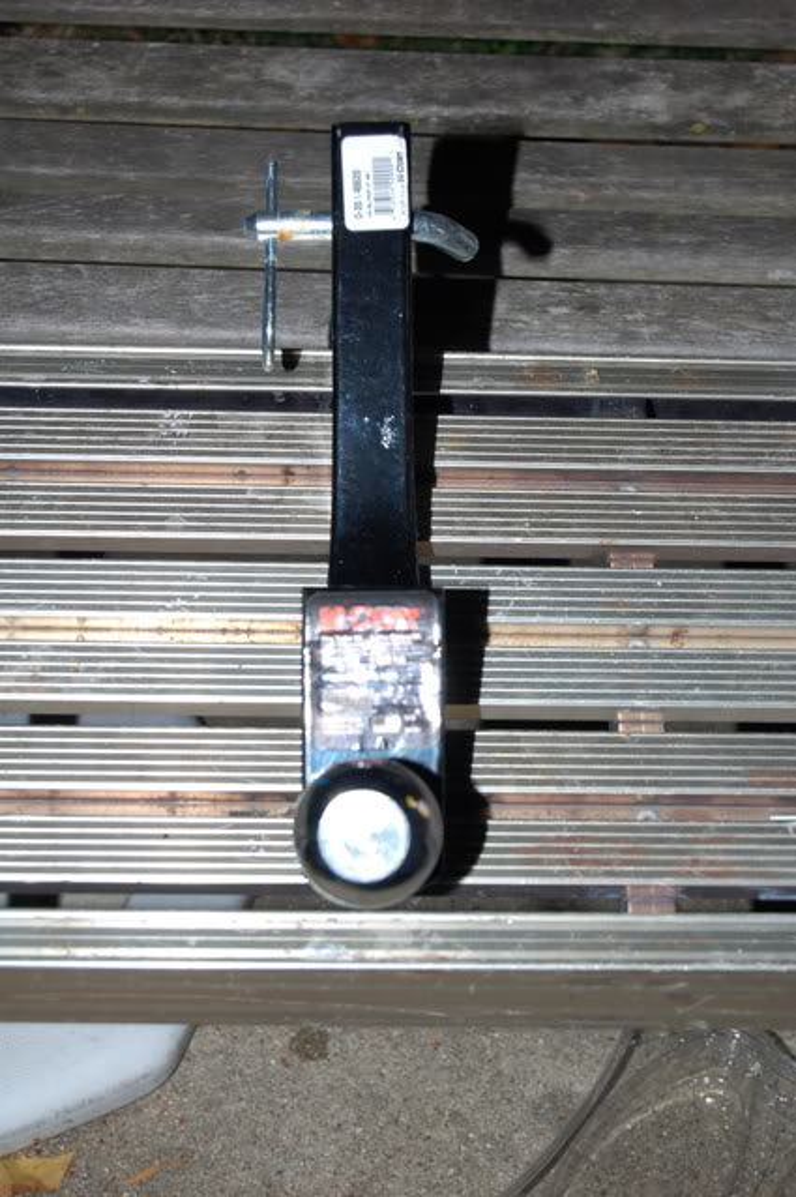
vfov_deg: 24.6
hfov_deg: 16.5
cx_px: 398
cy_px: 598
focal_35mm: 82
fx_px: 2740
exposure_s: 1/60
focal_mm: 55
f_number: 5.6
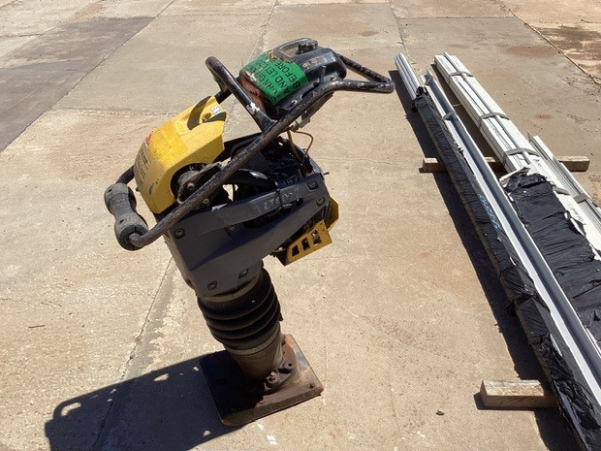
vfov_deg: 44.2
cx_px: 297
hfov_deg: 56.8
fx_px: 556
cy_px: 219
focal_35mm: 32
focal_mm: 3.3
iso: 25
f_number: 2.4
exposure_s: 1/2262
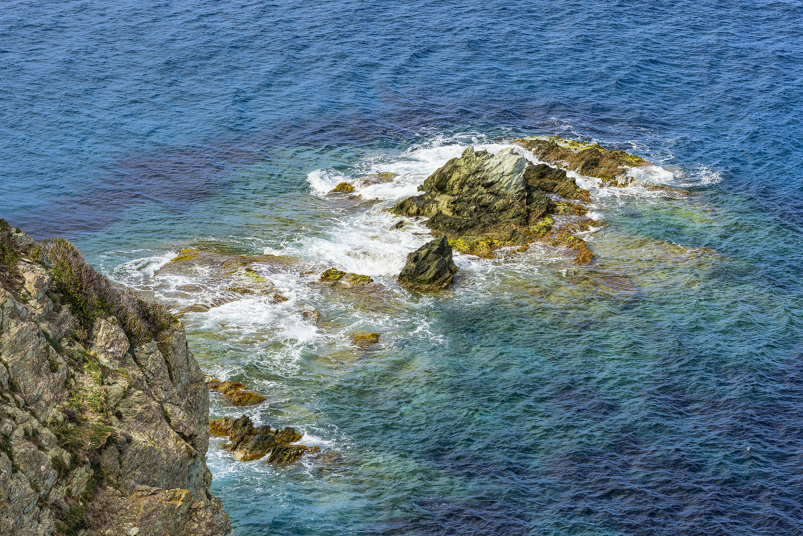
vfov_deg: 8.7
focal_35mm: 158
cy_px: 268
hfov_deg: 13.0
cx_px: 402
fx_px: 3513
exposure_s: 1/160
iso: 100
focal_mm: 105
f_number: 8
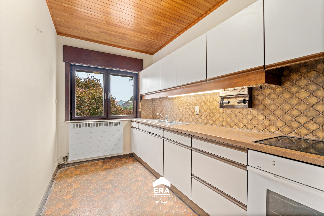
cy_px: 108
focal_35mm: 16
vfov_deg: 72.1
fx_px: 148
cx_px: 162
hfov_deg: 95.0
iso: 400
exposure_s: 1
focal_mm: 16.5
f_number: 10
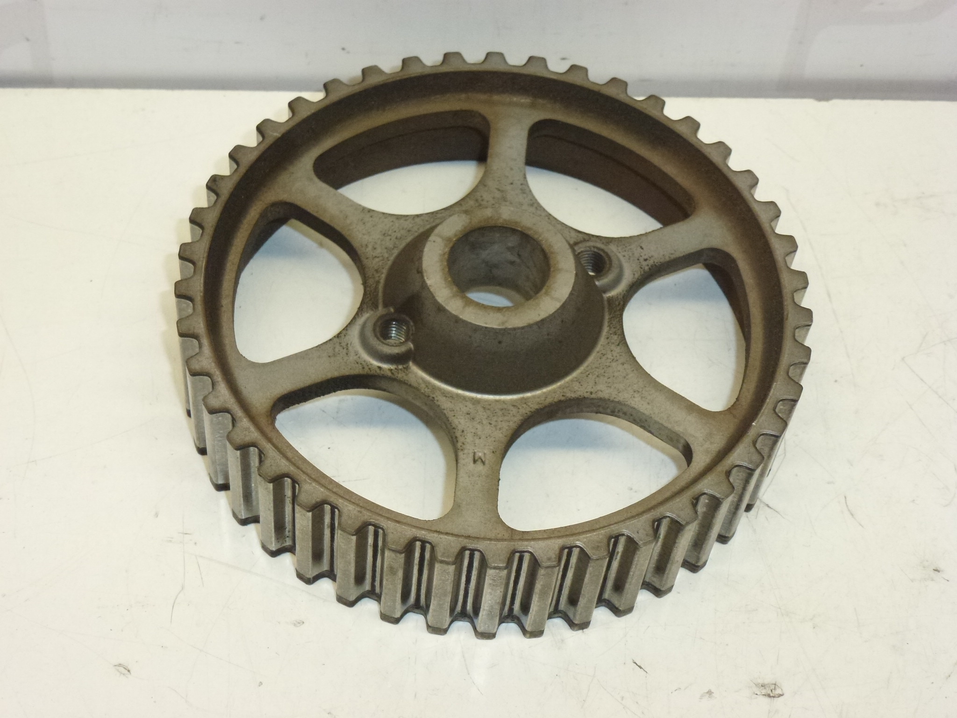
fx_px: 1686
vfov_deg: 24.0
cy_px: 359
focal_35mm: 61
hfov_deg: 31.7
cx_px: 478
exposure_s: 1/160
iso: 400
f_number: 4.5
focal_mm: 10.9
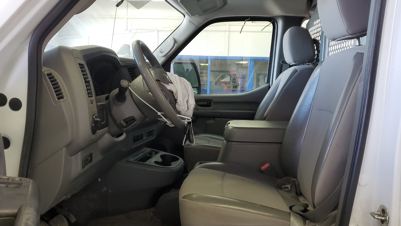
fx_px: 319
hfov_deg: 64.3
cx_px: 204
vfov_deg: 38.9
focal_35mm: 30
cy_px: 123
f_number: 1.5
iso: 61
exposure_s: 1/60.2
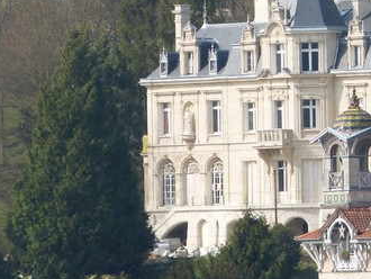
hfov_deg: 2.9
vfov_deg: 2.1
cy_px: 79
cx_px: 402
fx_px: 7443
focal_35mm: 694
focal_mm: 43.5
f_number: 4
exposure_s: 1/640
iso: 100
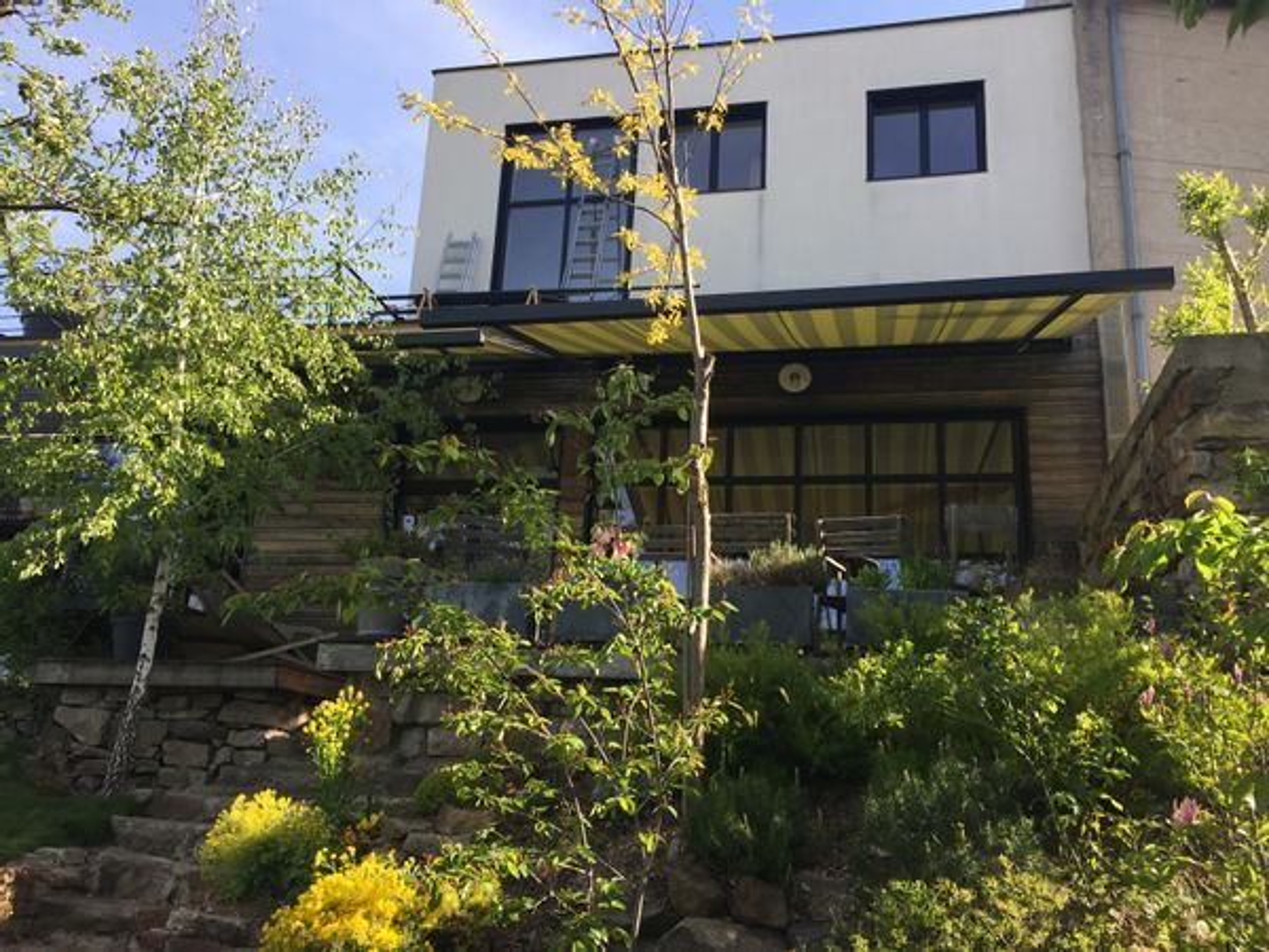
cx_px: 634
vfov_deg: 48.2
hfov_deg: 61.7
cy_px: 476
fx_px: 1063
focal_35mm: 29
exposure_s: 1/514
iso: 32
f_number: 2.2
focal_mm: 4.15
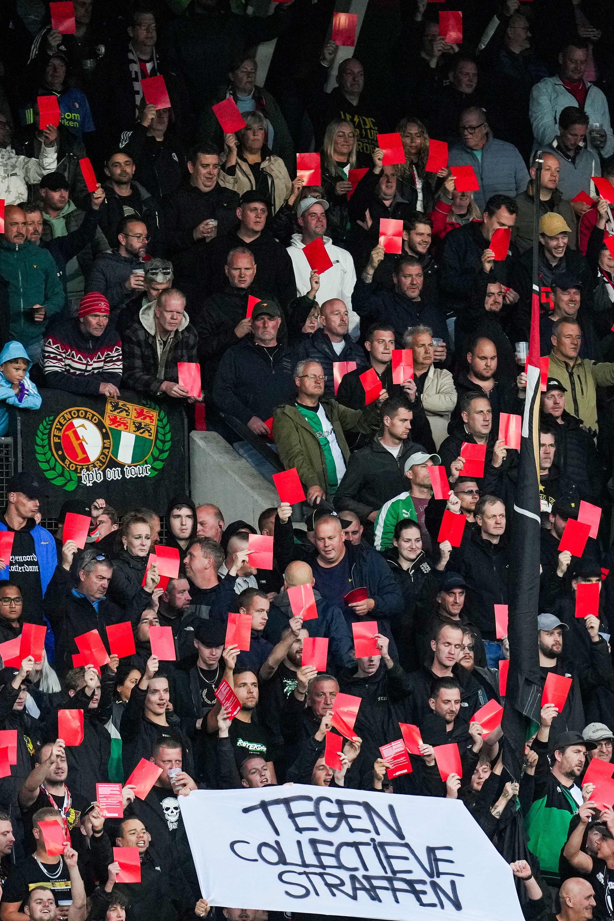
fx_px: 22460
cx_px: 663
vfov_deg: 2.3
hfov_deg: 1.6
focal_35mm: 878
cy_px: 641
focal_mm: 400
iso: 2000
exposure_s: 1/2000
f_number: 2.8
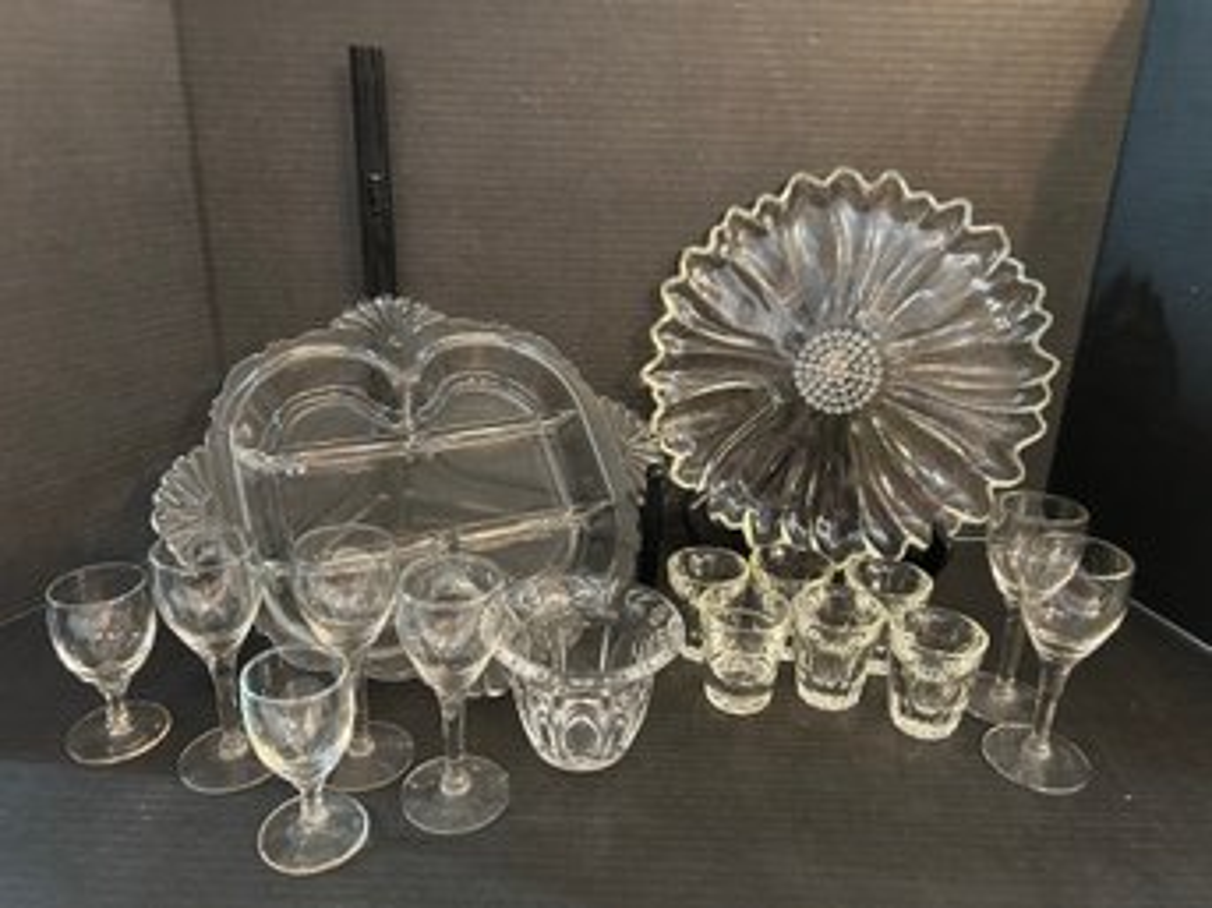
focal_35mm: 26
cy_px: 454
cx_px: 606
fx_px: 910
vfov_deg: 53.0
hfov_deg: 67.3
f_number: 1.5
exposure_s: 1/40
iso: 500
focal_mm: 5.7
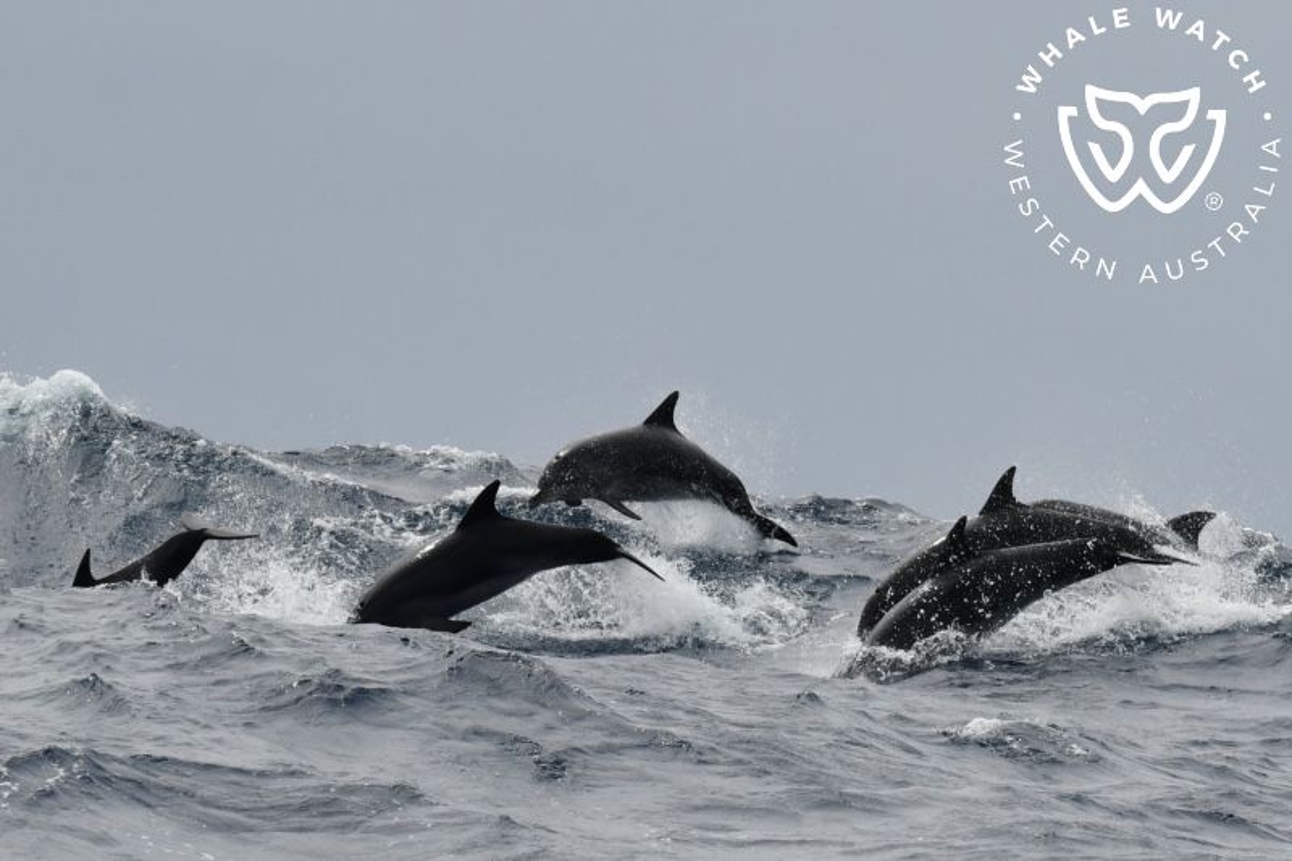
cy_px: 430
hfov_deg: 6.9
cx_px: 646
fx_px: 10764
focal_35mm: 300
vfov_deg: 4.6
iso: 220
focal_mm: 200
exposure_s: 1/2000
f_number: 8
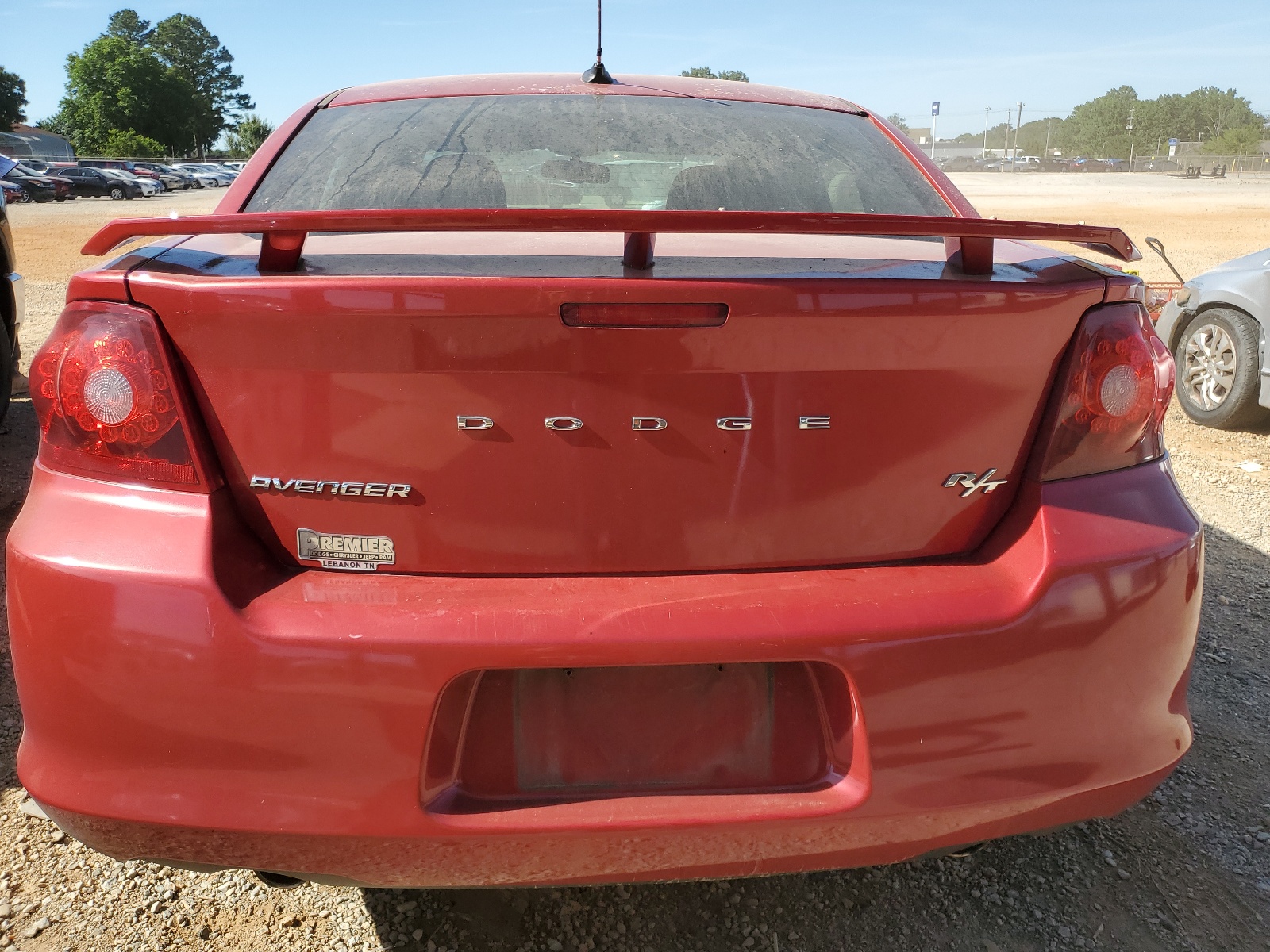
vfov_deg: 53.1
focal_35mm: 26
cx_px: 635
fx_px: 954
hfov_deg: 67.3
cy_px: 476
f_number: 1.5
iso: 50
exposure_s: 1/2000
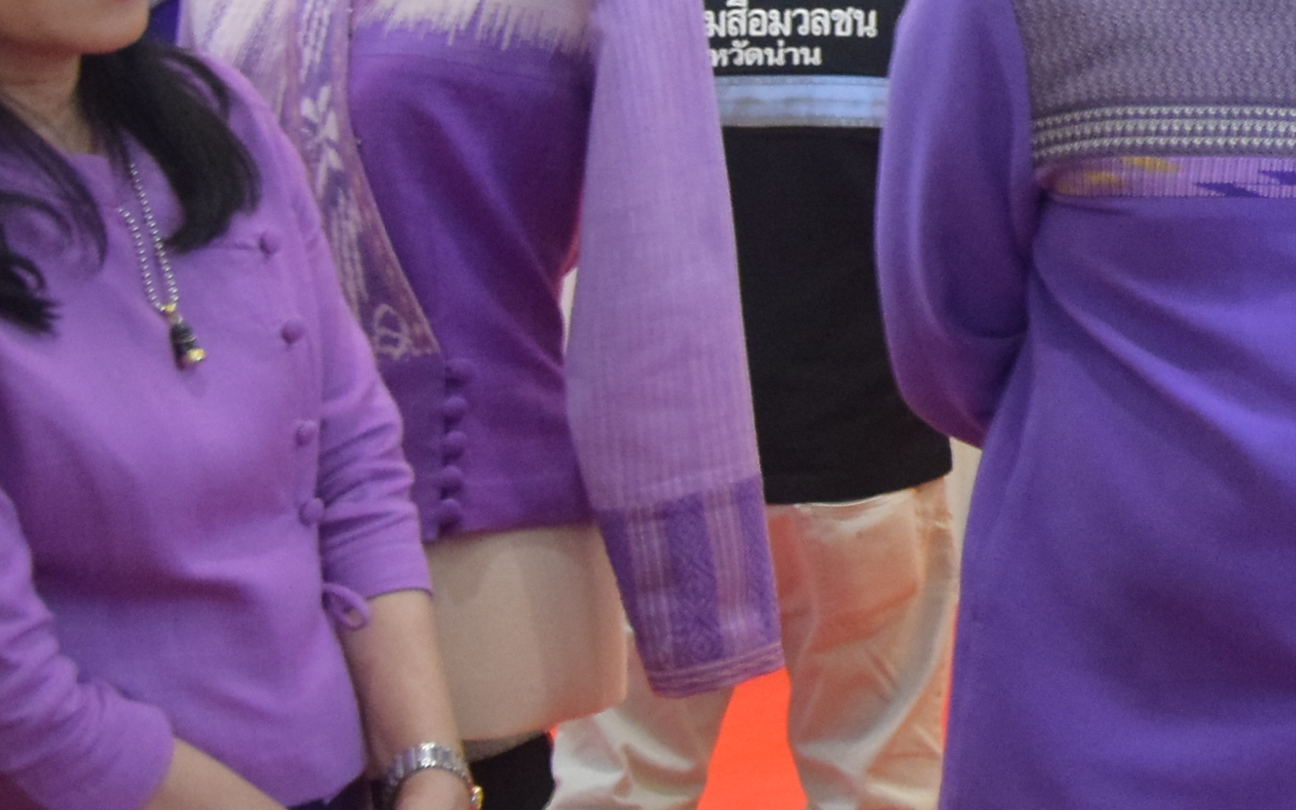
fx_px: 4310
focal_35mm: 122
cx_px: 1768
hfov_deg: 16.1
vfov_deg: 10.7
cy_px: 87
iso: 2500
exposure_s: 1/160
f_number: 4
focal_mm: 26
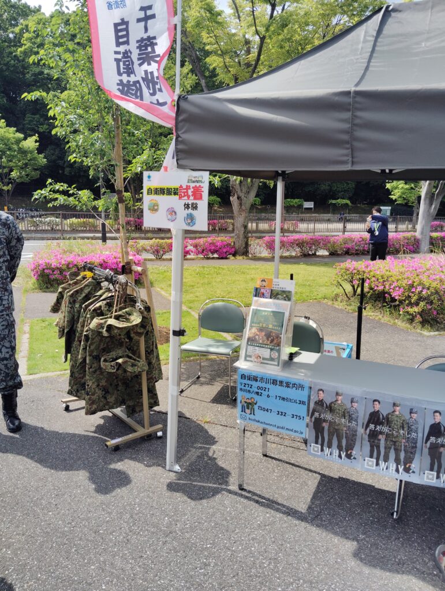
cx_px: 222
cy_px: 296
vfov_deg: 63.4
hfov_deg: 49.9
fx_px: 479
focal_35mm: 28
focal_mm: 4.22
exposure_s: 1/649
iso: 50
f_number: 1.8
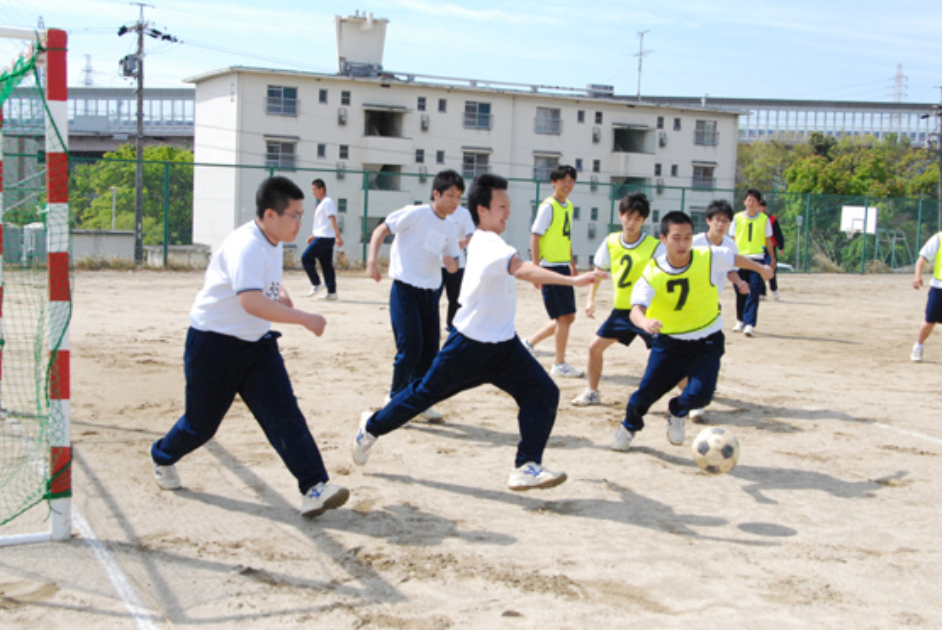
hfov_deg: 43.6
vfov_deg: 29.9
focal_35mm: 45
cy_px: 297
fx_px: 1178
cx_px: 458
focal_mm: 26
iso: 1600
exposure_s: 1/4000
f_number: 6.3
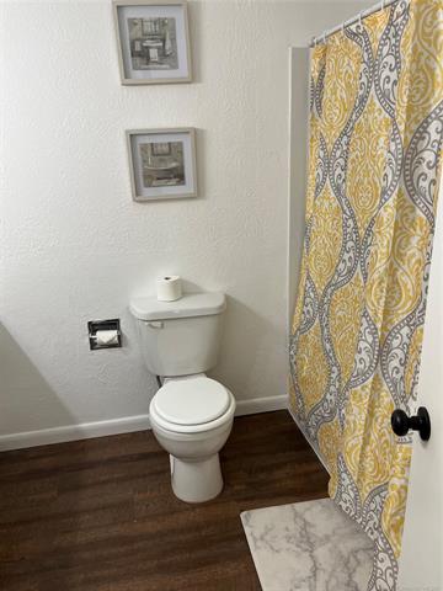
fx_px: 444
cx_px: 222
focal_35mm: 26
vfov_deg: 67.3
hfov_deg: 53.1
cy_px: 296
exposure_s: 1/120
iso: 100
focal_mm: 5.1
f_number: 1.6
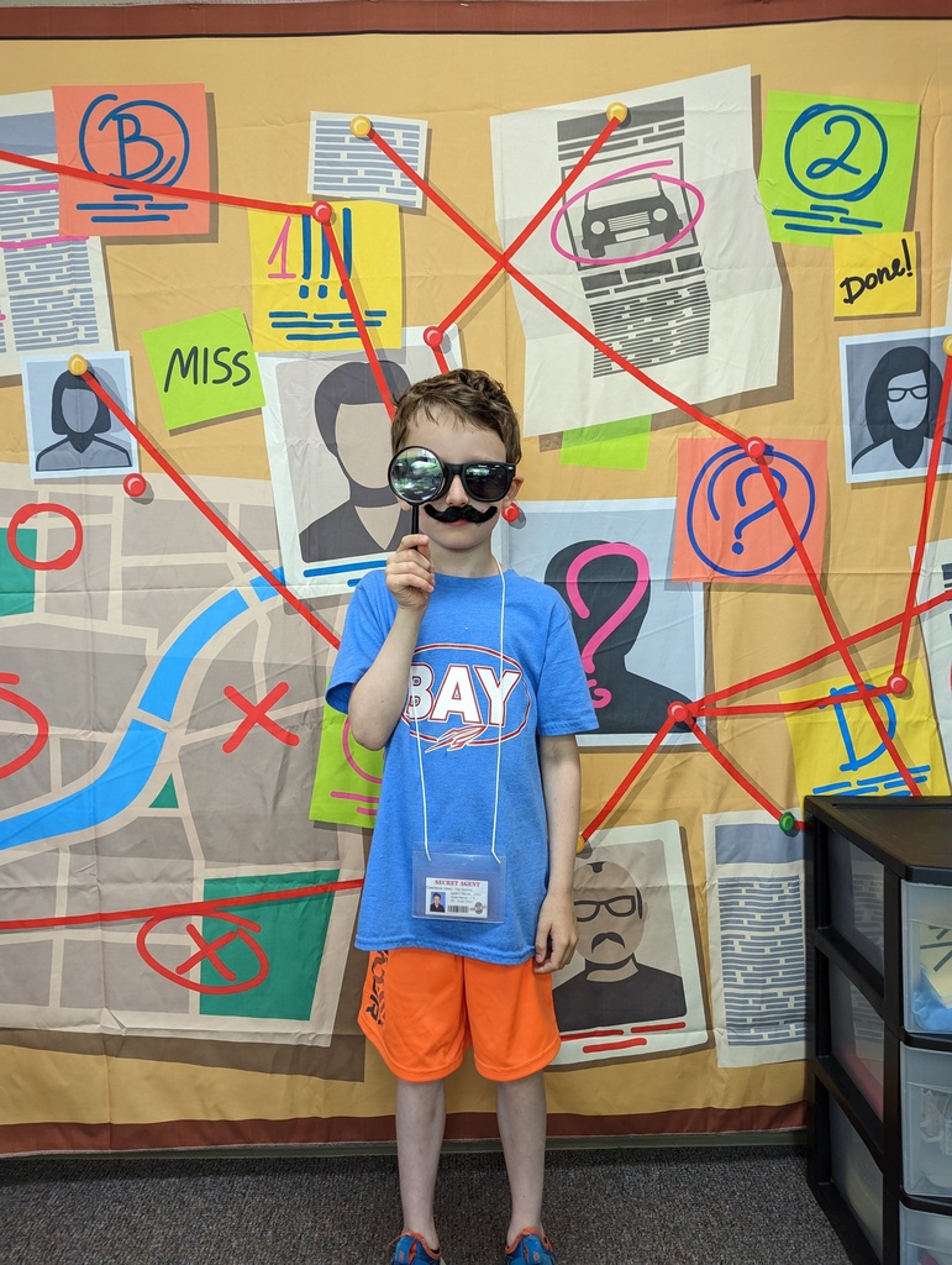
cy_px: 632
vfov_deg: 71.5
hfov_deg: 56.9
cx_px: 476
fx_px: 878
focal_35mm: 24
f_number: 1.85
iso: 203
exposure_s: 1/53.4
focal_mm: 6.81
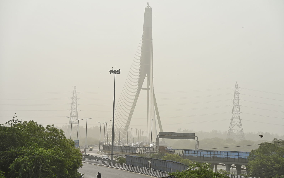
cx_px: 143
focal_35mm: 74
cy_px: 83
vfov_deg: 17.6
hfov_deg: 27.8
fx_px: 573
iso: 100
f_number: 5
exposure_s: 1/1000
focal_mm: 72
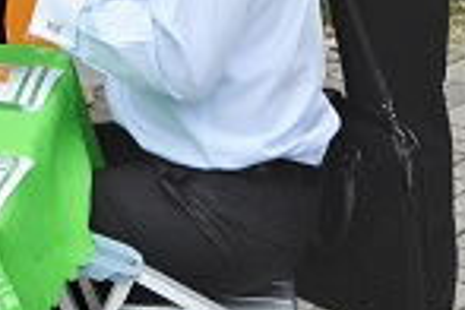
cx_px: -351
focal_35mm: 142
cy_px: -214
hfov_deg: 13.2
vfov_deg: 9.3
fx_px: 1834
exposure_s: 1/200
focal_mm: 38
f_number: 14
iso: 640
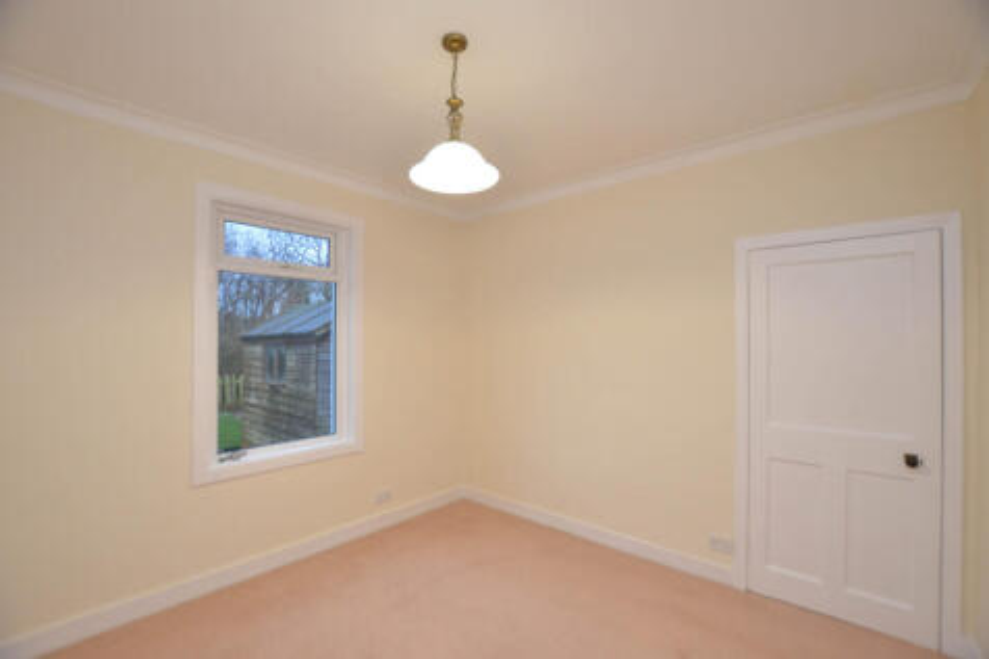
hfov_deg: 100.4
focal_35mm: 15
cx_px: 494
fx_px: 412
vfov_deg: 77.3
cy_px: 330
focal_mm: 10
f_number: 4
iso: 640
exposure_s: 1/60
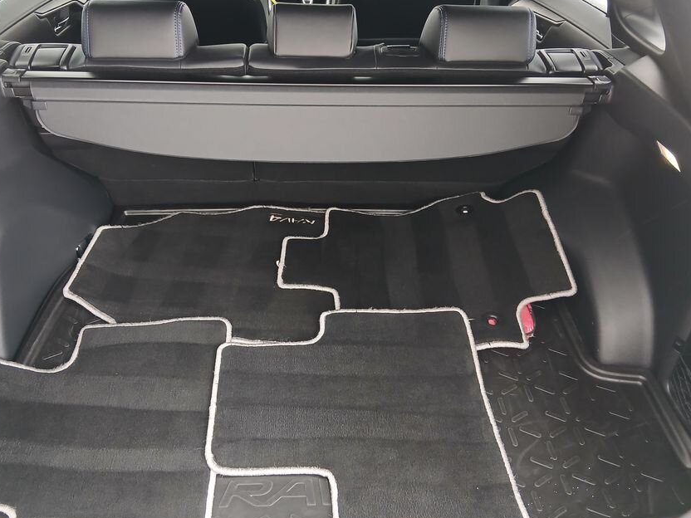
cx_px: 306
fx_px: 639
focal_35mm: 32
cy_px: 251
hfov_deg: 56.7
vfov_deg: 44.2
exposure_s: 1/50
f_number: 1.8
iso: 250
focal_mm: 3.98
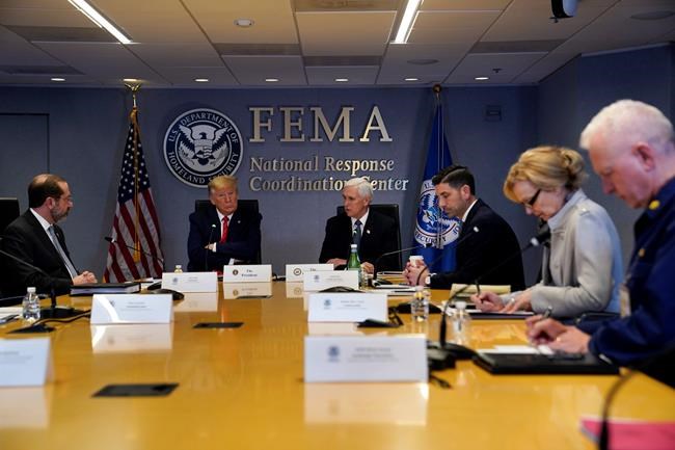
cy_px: 225
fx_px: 1181
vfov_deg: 21.6
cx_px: 338
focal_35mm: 63
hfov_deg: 31.9
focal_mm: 63
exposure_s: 1/500
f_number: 3.5
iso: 1600
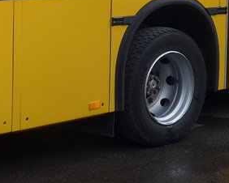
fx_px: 956
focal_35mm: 141
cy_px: -106
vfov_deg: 10.5
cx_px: 120
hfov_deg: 13.7
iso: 80
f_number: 2.8
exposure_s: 1/500
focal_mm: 7
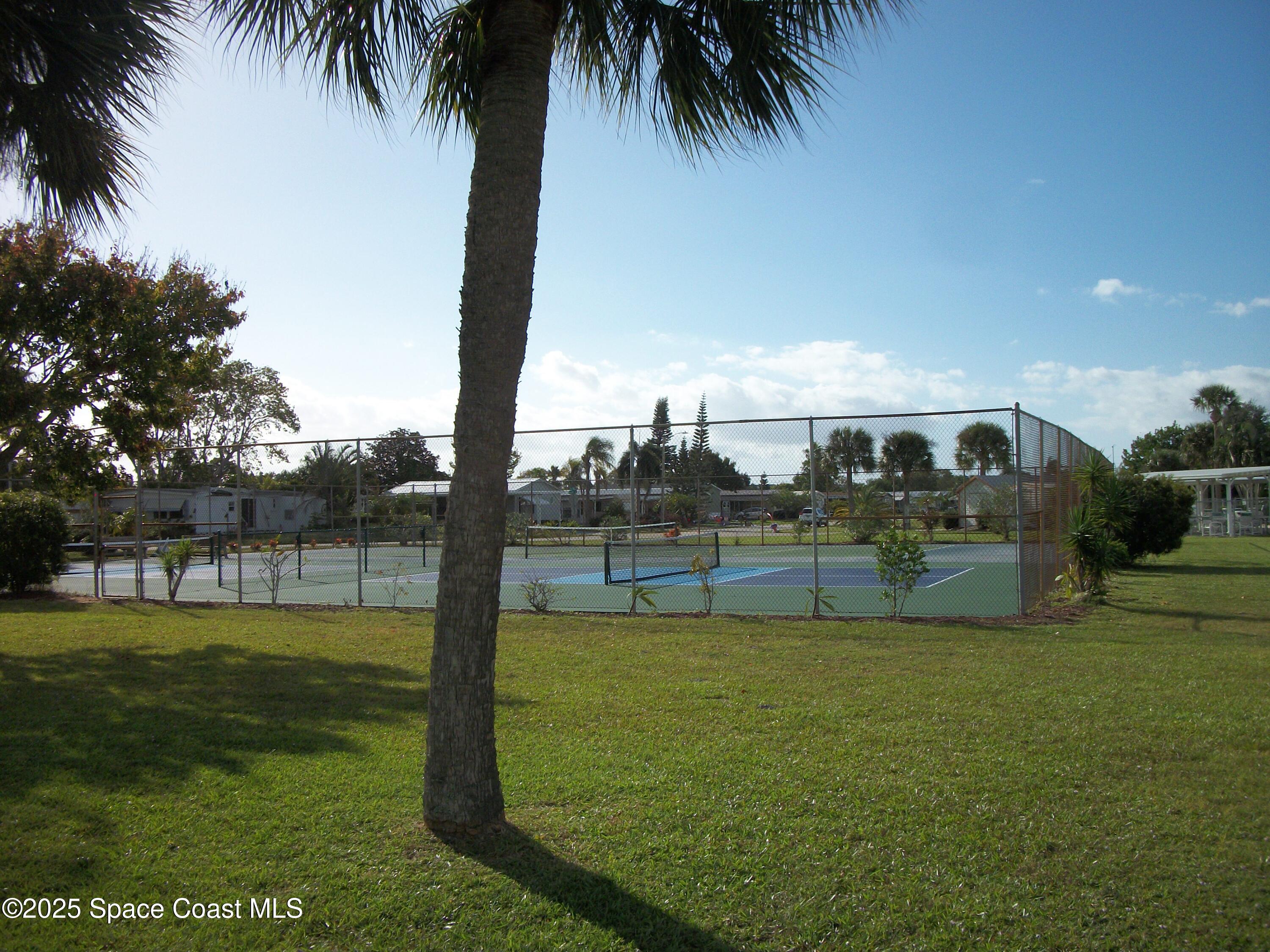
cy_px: 476
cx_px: 635
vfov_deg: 44.2
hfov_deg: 56.8
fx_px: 1174
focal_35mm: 32
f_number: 8.8
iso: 80
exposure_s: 1/320
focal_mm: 5.7
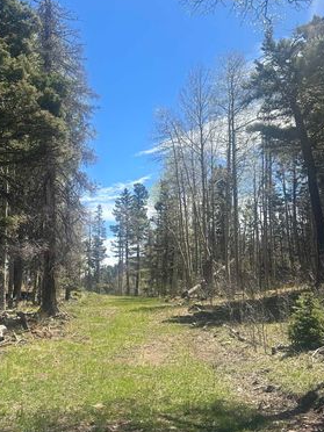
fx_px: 537
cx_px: 108
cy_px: 240
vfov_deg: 43.8
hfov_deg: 33.3
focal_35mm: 43
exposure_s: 1/2353
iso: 80
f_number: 1.78
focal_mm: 6.86
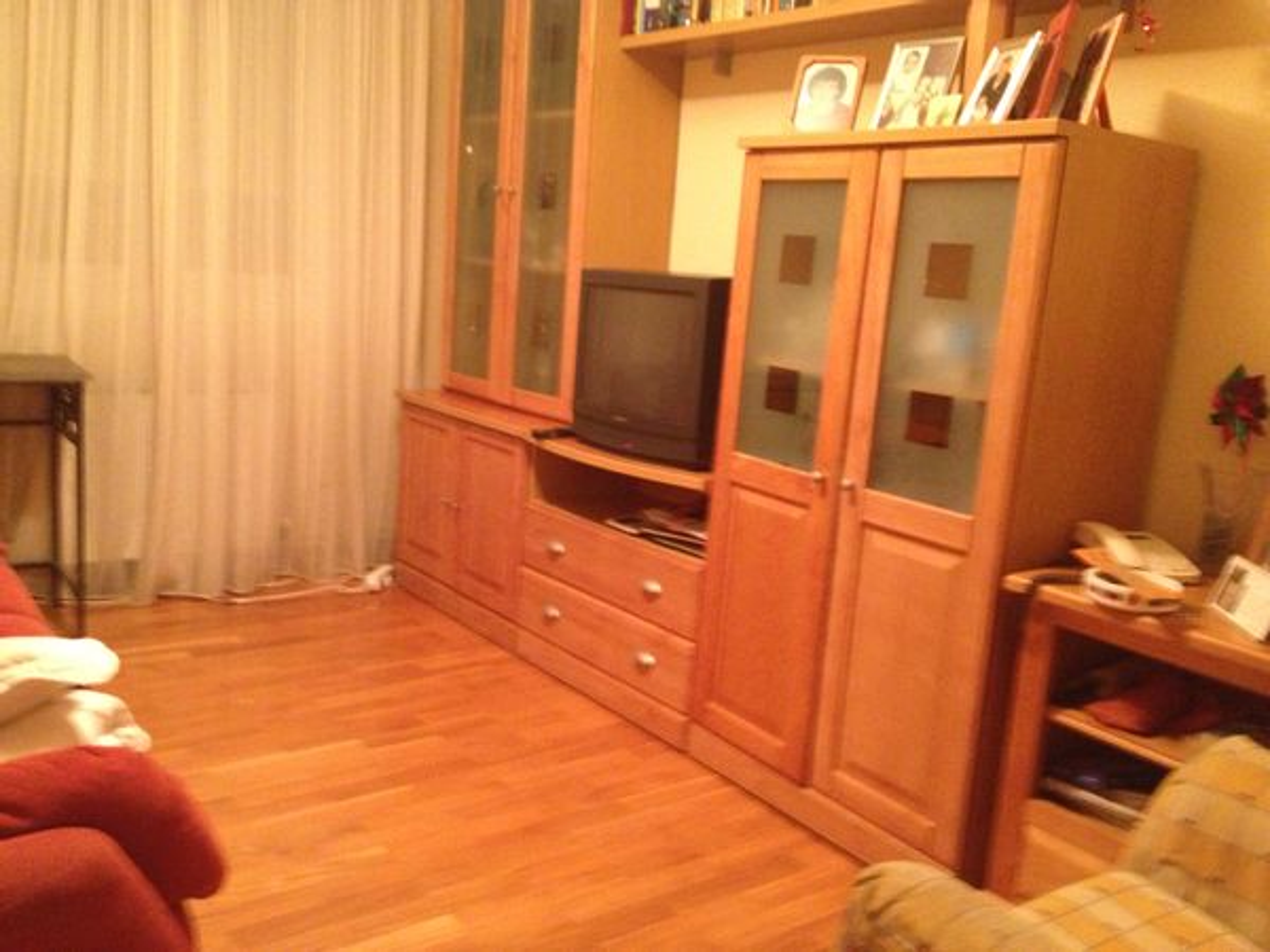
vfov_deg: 40.7
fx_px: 1284
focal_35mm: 35
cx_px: 635
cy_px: 476
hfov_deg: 52.6
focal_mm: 4.28
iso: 500
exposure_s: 1/15
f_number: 2.4
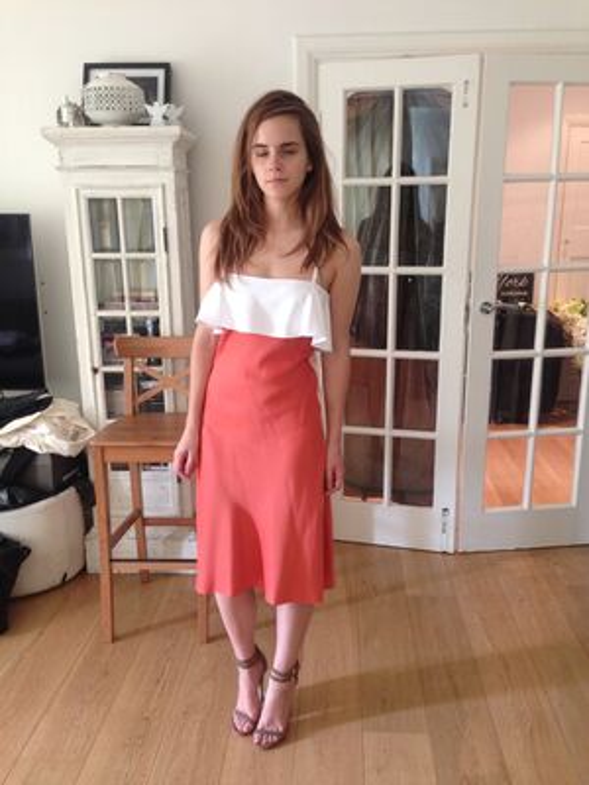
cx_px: 294
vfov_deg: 55.4
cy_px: 392
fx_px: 749
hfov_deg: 42.9
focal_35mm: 33
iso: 125
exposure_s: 1/20
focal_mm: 4.12
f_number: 2.4
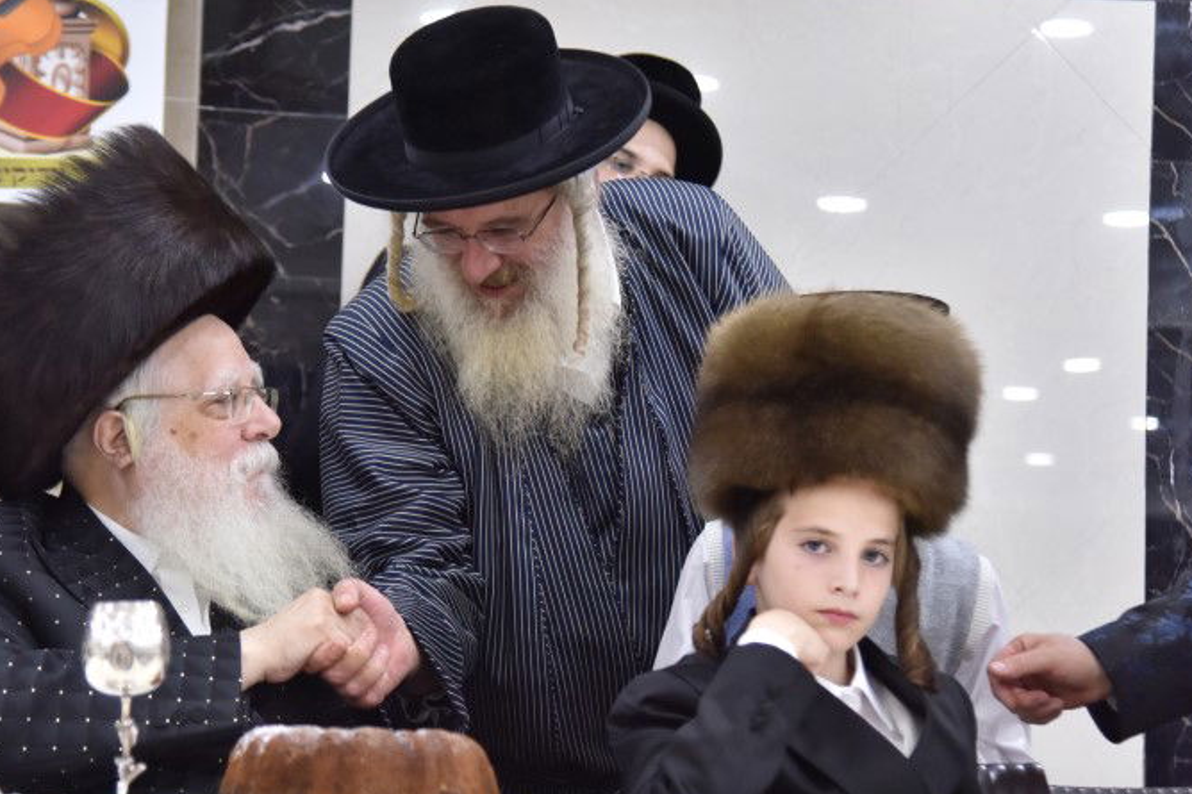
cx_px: 475
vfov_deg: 11.9
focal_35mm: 115
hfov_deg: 17.8
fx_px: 3807
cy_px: 395
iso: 1600
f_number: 4
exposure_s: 1/160
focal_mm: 75
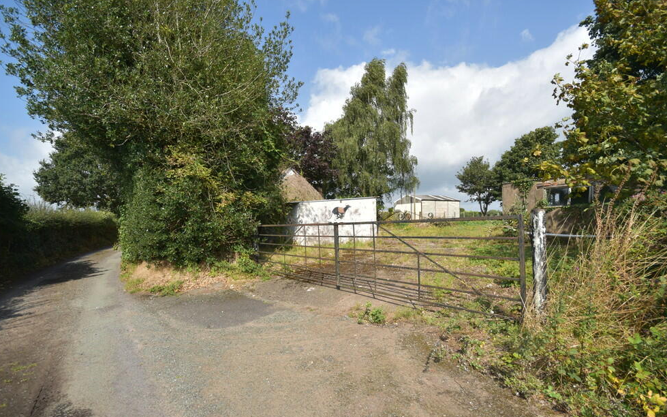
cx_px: 328
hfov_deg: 97.8
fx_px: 291
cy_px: 228
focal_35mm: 16
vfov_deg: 71.1
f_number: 9
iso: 100
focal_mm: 10
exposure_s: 1/200
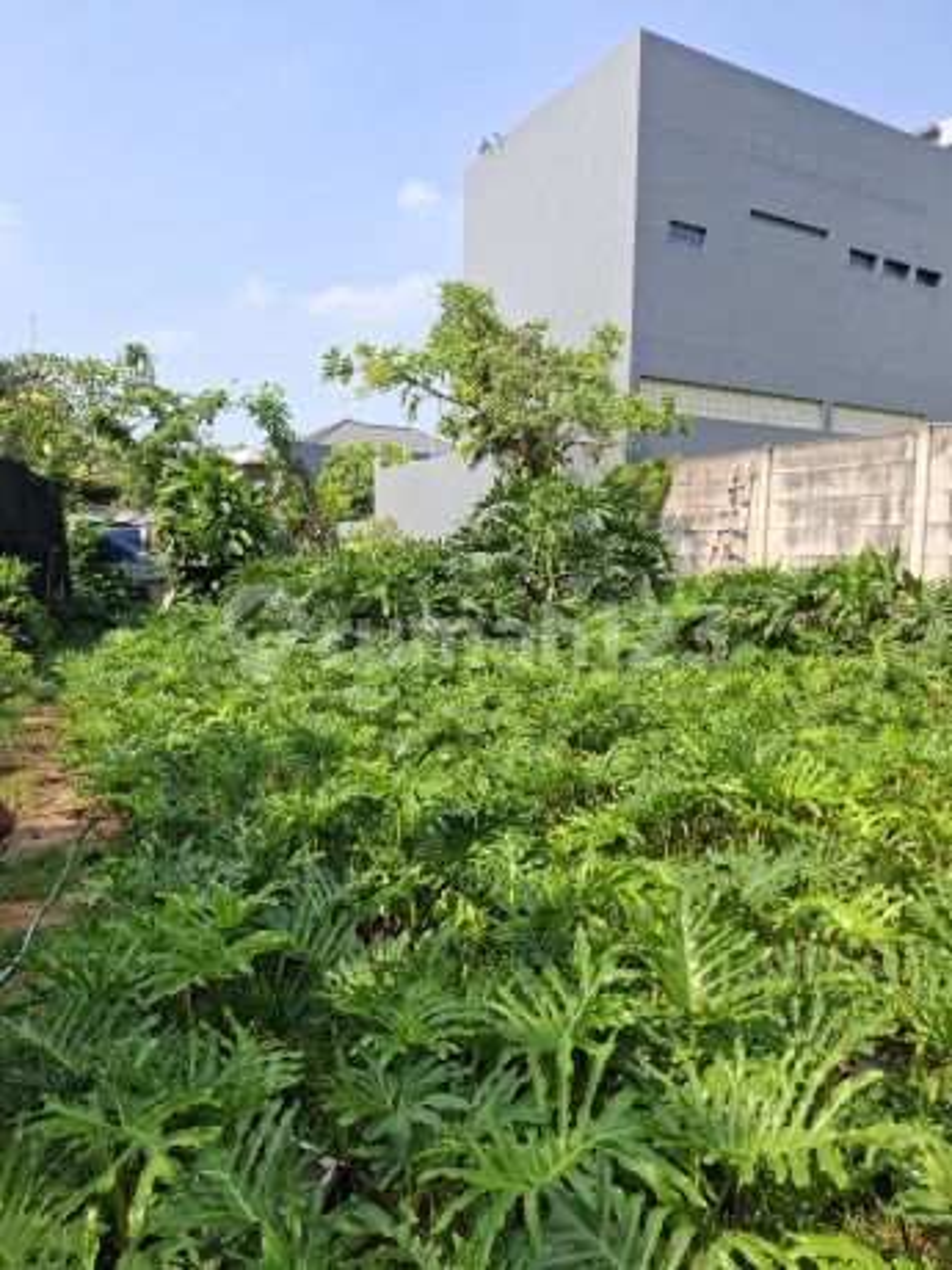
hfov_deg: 58.9
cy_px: 635
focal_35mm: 23
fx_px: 843
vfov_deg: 73.9
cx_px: 476
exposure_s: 1/1120
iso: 50
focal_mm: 5.54
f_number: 1.8
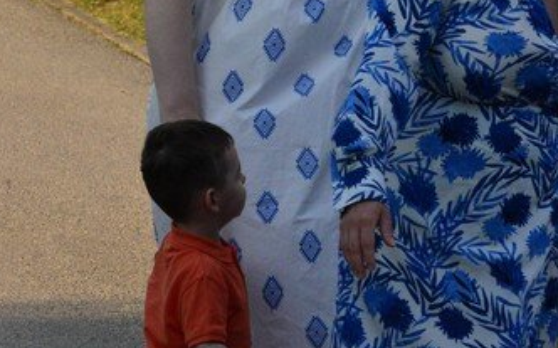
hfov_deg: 4.8
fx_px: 6671
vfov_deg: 3.0
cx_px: 163
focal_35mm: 439
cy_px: -54
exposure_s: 1/1000
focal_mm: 170
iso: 4000
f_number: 16
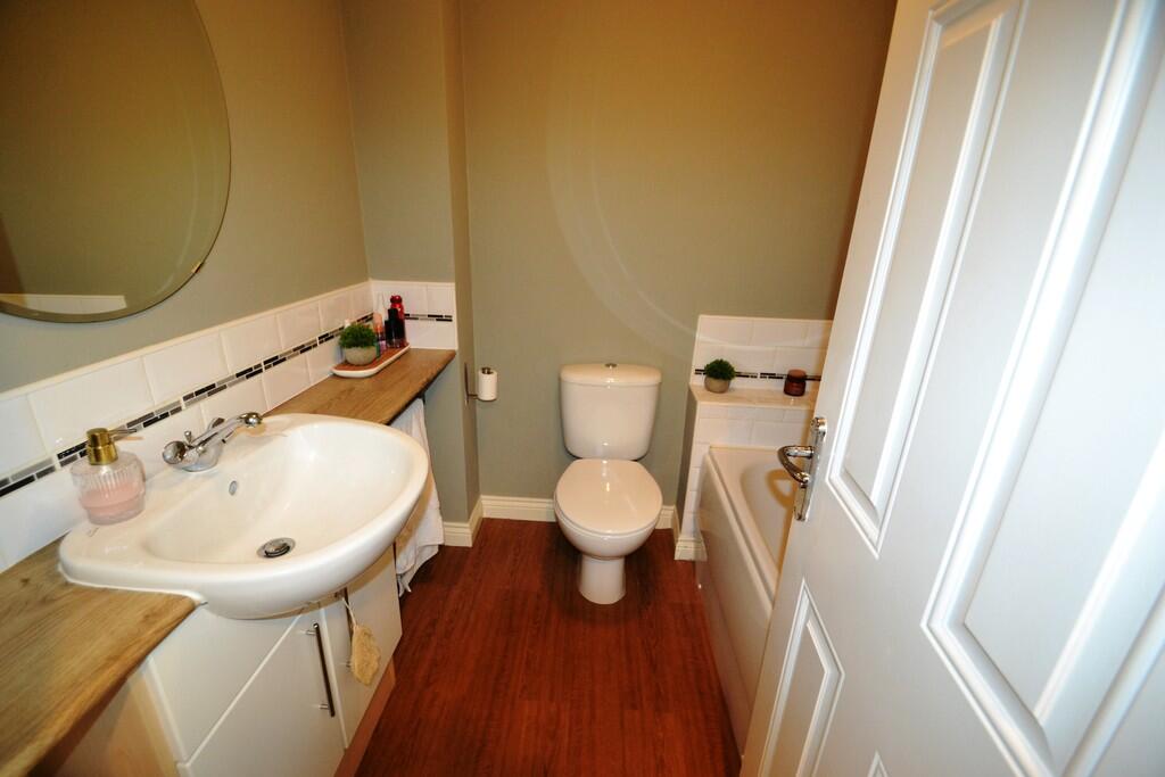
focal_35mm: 15
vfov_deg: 77.3
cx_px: 582
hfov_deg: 100.4
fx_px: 485
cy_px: 388
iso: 1400
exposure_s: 1/60
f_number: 3.5
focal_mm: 10
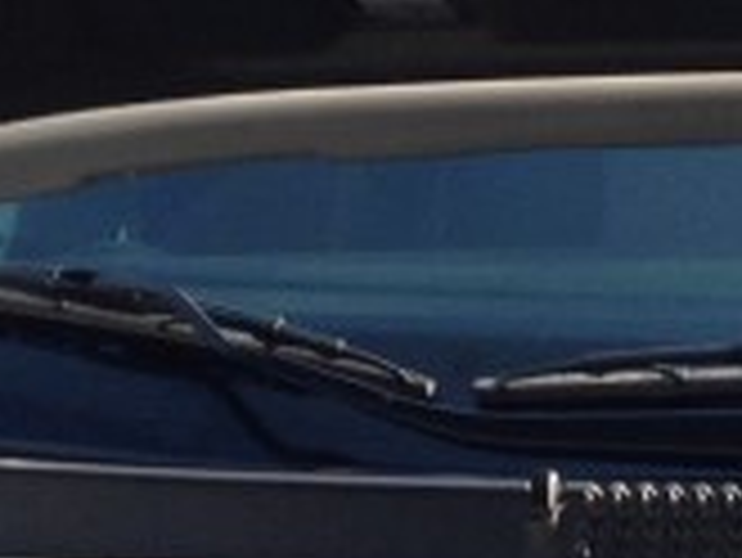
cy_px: 752
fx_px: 4397
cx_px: 1106
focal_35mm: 205
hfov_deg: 9.4
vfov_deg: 7.2
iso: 50
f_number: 2.4
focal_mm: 4.12
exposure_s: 1/324
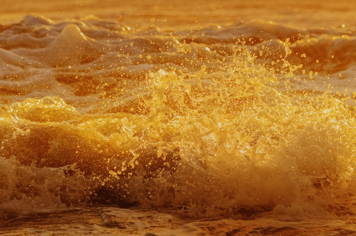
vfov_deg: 2.3
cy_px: 118
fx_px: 5773
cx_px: 178
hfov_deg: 3.5
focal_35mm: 585
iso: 800
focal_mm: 390
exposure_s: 1/1250
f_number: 8
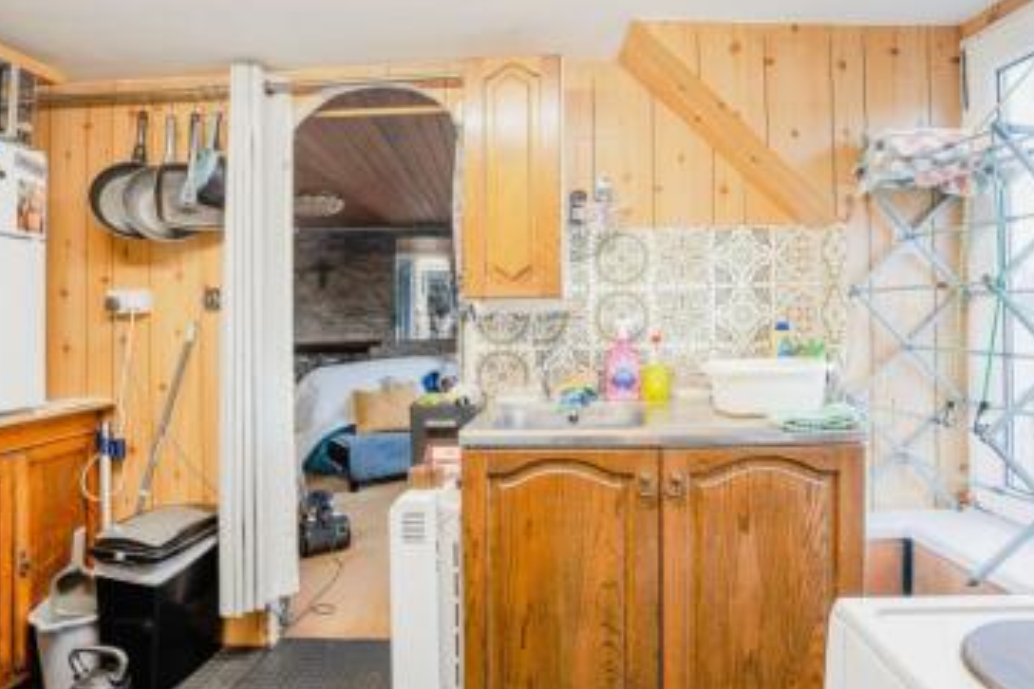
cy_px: 280
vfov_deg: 59.1
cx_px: 544
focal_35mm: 21
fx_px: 603
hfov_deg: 81.1
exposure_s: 1/15
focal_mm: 16
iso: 100
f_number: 5
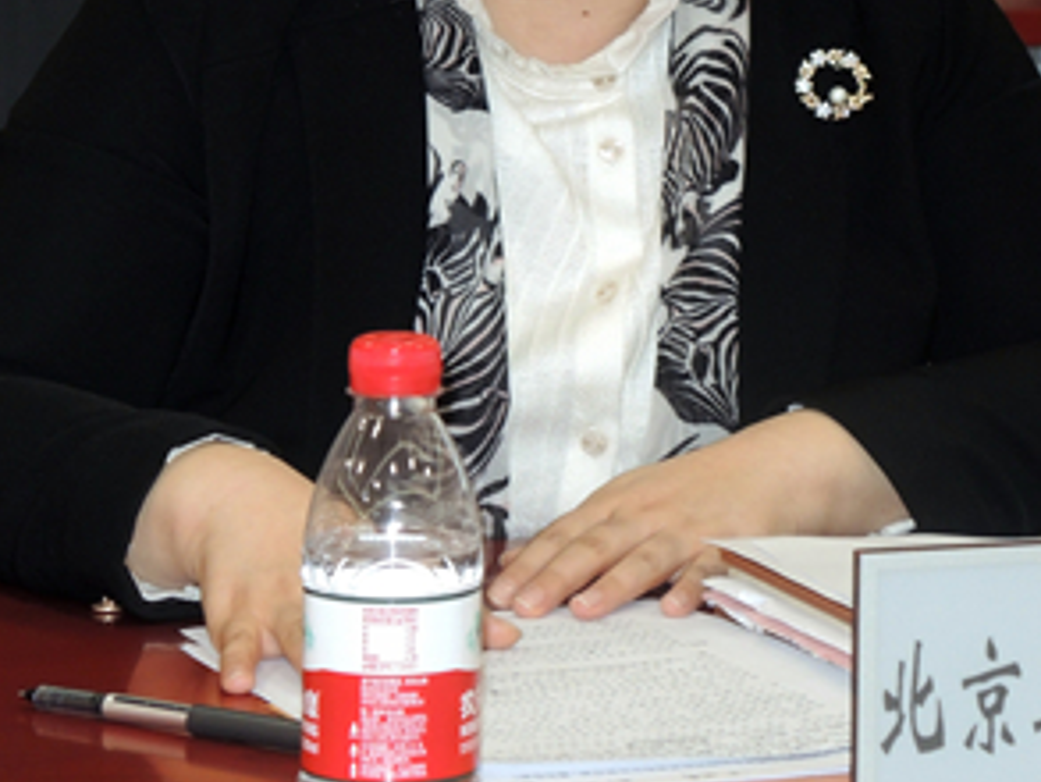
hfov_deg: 9.2
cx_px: 604
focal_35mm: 215
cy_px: 85
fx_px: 6468
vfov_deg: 6.9
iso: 250
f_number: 3.5
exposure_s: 1/80
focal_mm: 22.1
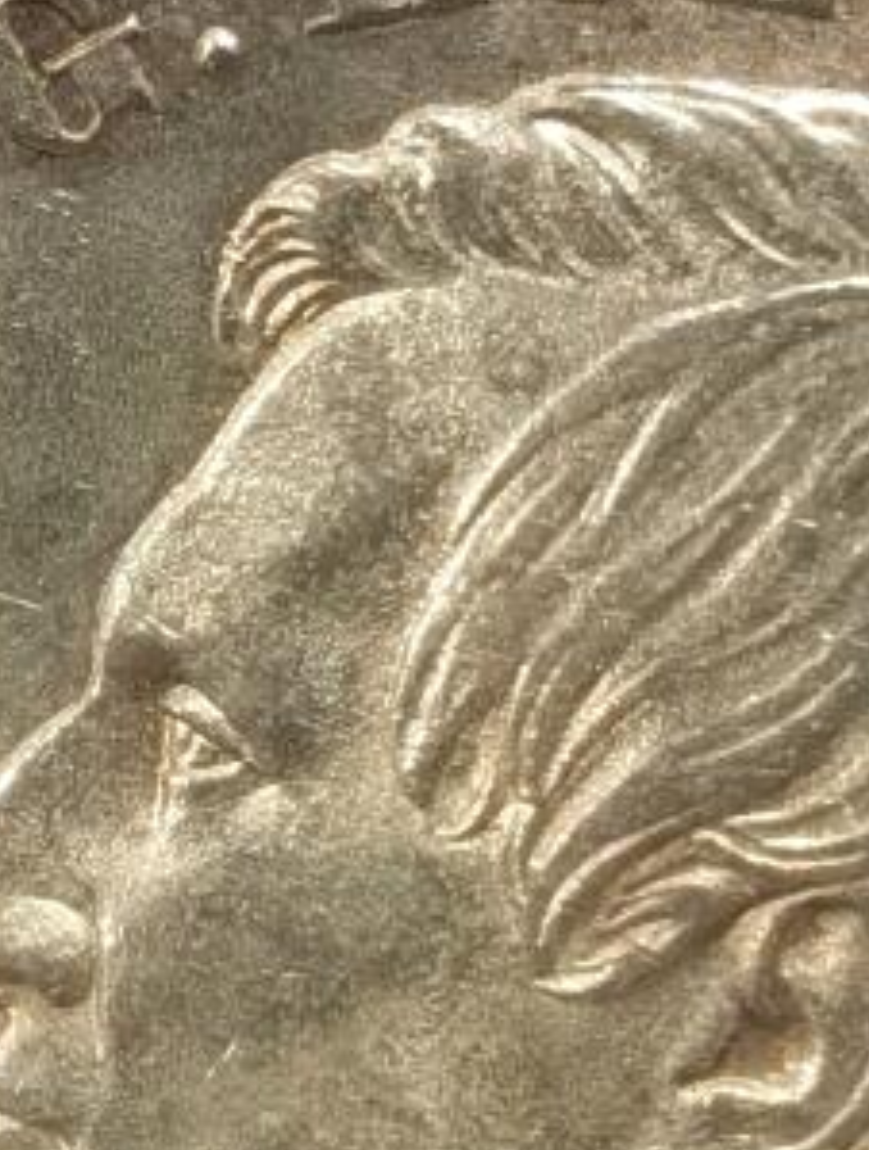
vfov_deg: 6.1
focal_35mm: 325
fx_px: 10825
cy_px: 50
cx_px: 600
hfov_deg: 4.6
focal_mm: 5.56
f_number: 16
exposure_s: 1/100
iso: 125
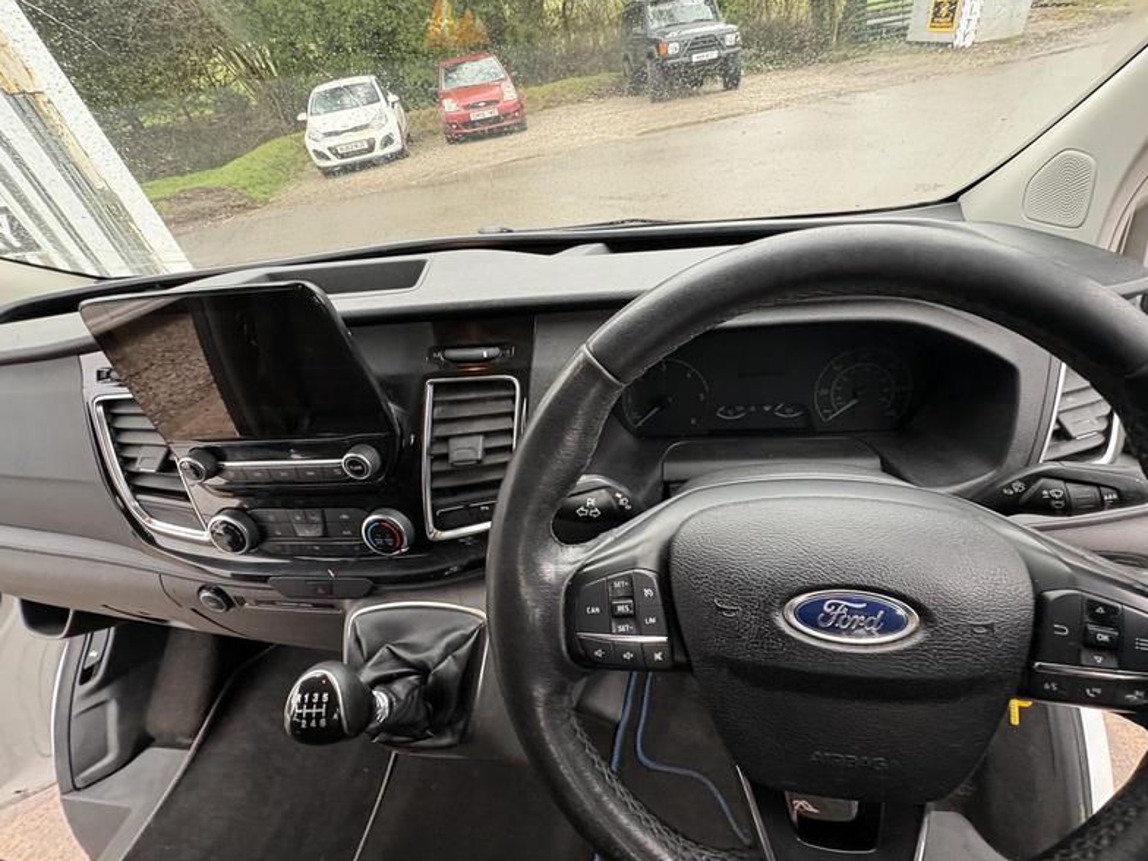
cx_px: 621
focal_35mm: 16
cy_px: 428
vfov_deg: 78.1
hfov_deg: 94.3
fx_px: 531
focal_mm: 2.22
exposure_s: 1/60
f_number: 2.2
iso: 320
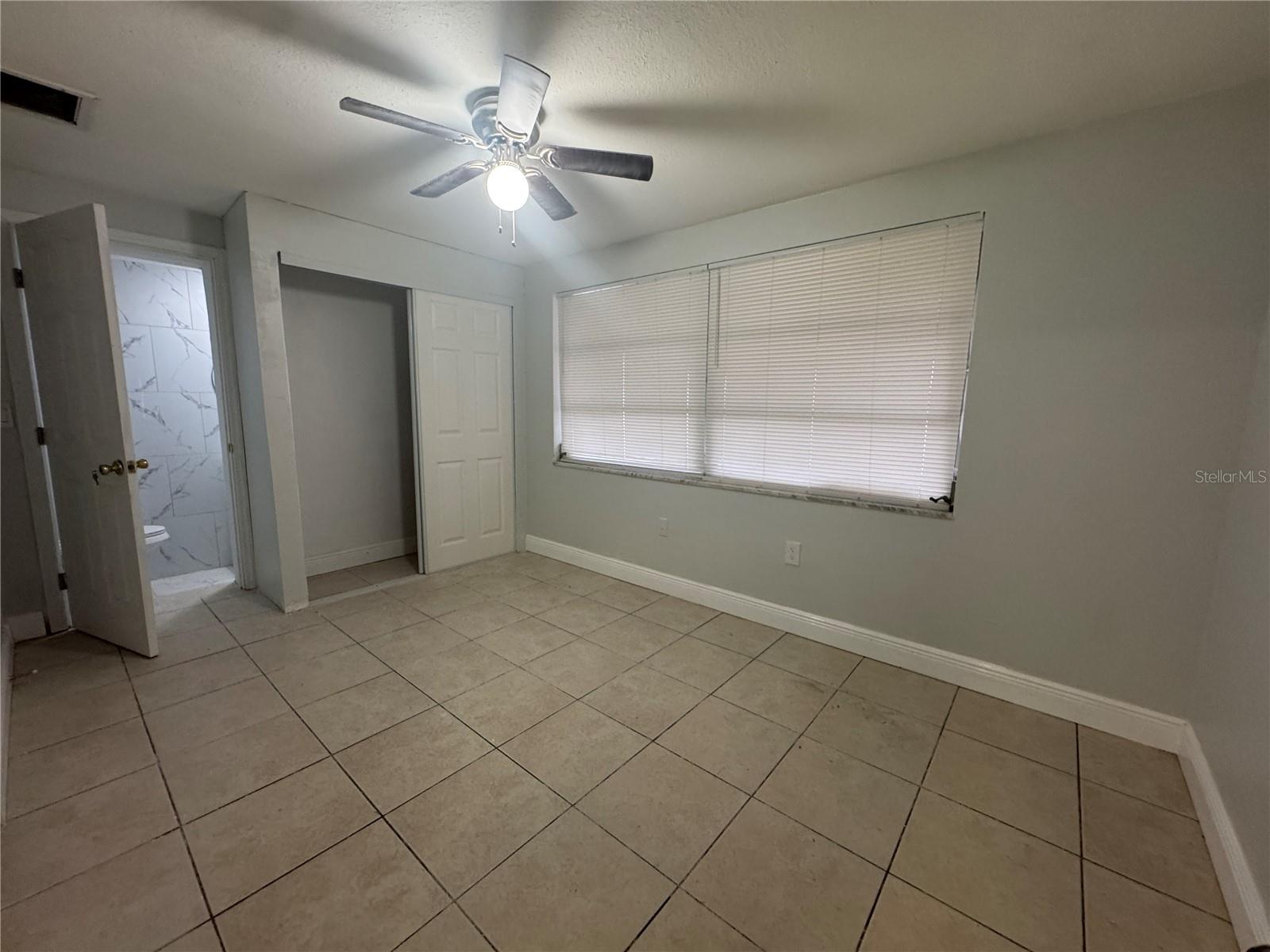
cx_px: 635
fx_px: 514
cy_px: 476
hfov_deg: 102.1
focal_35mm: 14
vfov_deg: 85.7
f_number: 2.2
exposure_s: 1/120
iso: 250
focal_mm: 2.22
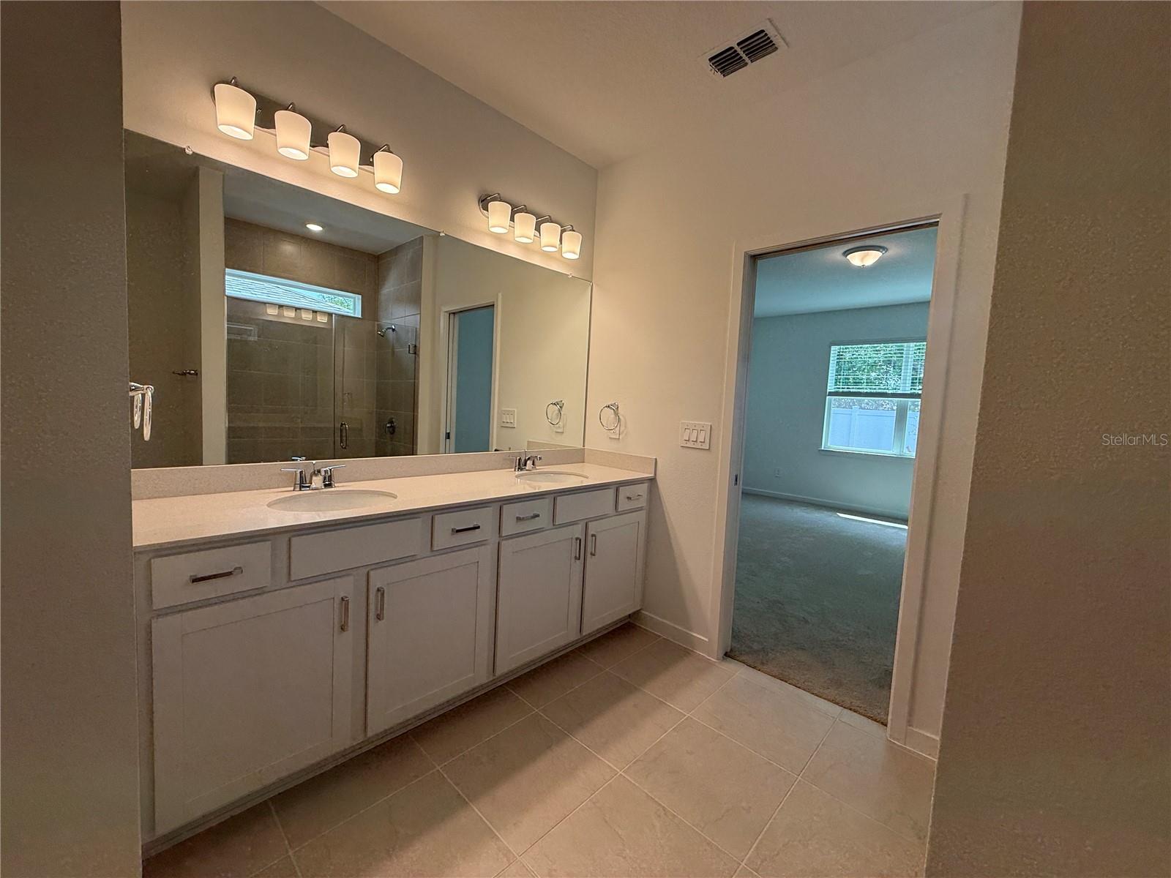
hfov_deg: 102.1
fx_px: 474
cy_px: 439
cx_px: 586
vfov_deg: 85.7
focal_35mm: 14
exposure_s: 1/152
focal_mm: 2.22
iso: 64
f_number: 2.2
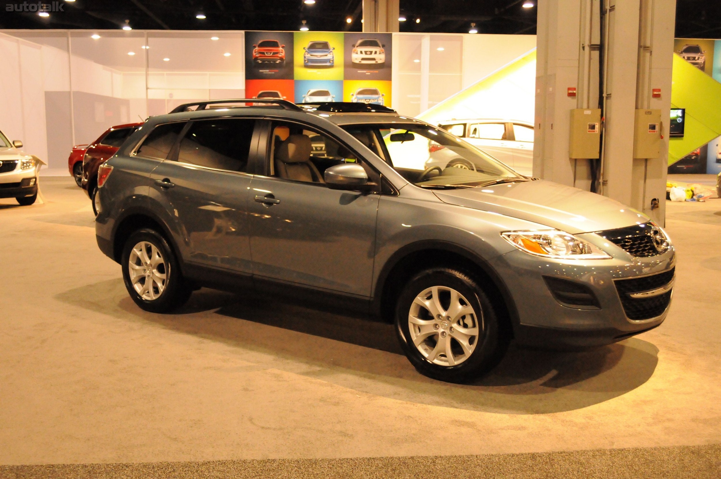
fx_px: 780
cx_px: 360
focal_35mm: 39
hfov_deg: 49.6
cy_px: 240
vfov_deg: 34.1
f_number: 4.2
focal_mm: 26
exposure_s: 1/160
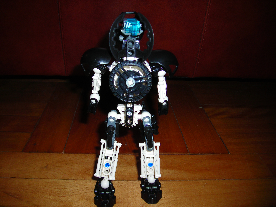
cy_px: 104
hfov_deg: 49.0
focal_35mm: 38
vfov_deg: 37.7
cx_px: 138
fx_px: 303
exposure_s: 1/60.1
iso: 50
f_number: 3.2
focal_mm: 6.3
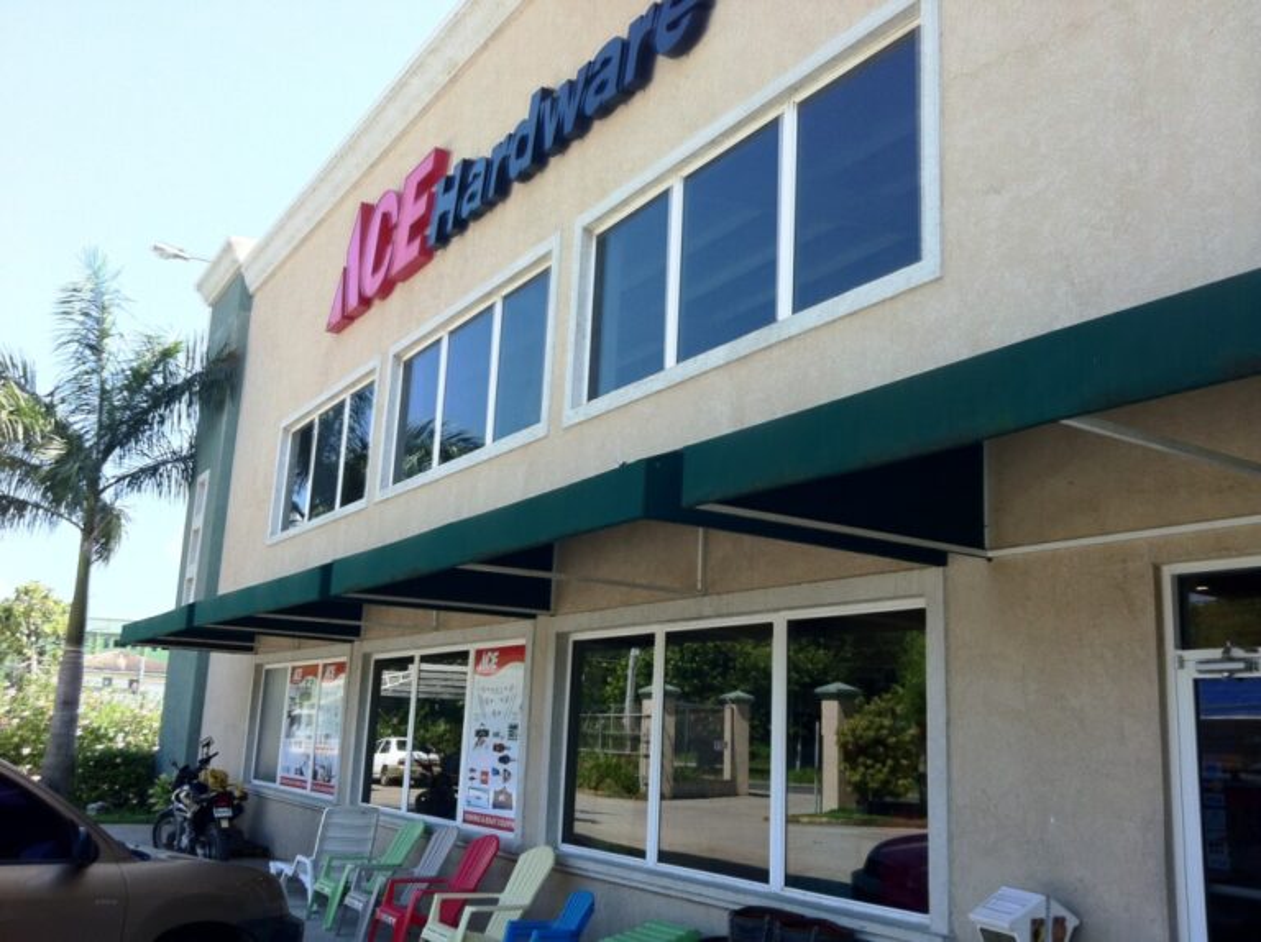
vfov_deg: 40.6
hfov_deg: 52.7
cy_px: 471
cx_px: 630
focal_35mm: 35
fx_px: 1273
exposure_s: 1/402
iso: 80
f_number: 2.8
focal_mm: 3.85
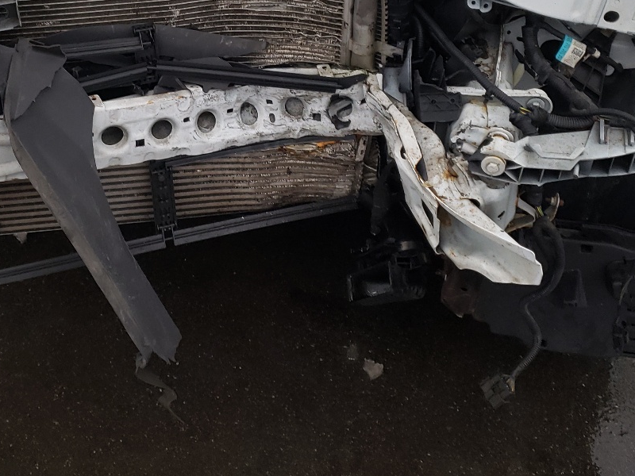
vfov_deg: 27.1
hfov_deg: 36.6
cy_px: 50
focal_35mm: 52
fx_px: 954
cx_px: 233
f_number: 1.5
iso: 76
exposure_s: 1/120
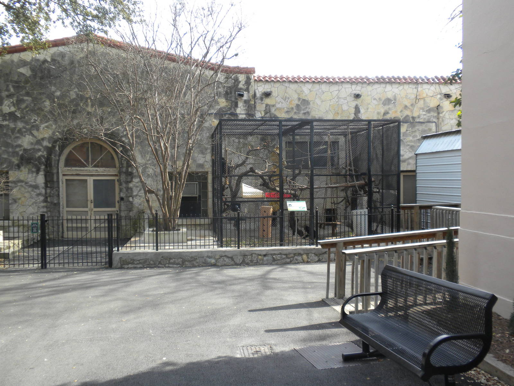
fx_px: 549
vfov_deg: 38.7
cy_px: 193
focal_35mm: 37
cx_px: 257
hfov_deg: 50.1
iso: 64
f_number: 3.5
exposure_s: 1/158
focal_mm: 6.6
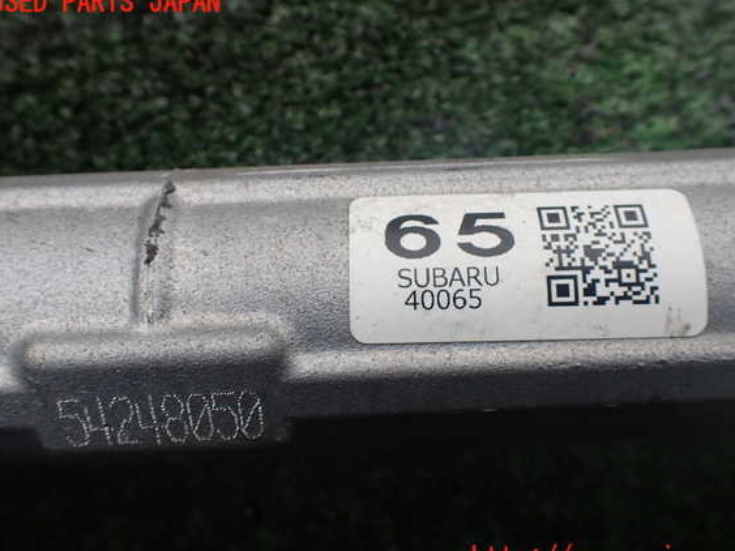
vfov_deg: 44.1
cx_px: 375
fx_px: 679
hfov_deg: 56.8
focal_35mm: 32
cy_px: 281
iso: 100
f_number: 3.2
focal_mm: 5.4
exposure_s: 1/200
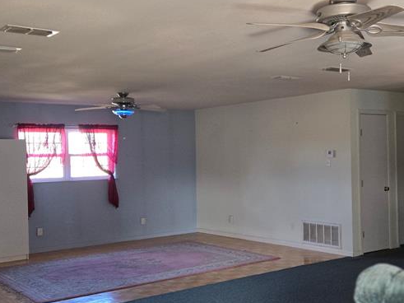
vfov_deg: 30.2
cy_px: 161
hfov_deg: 39.3
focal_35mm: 48
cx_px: 259
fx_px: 560
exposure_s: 1/120
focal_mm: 5.4
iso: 320
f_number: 1.8
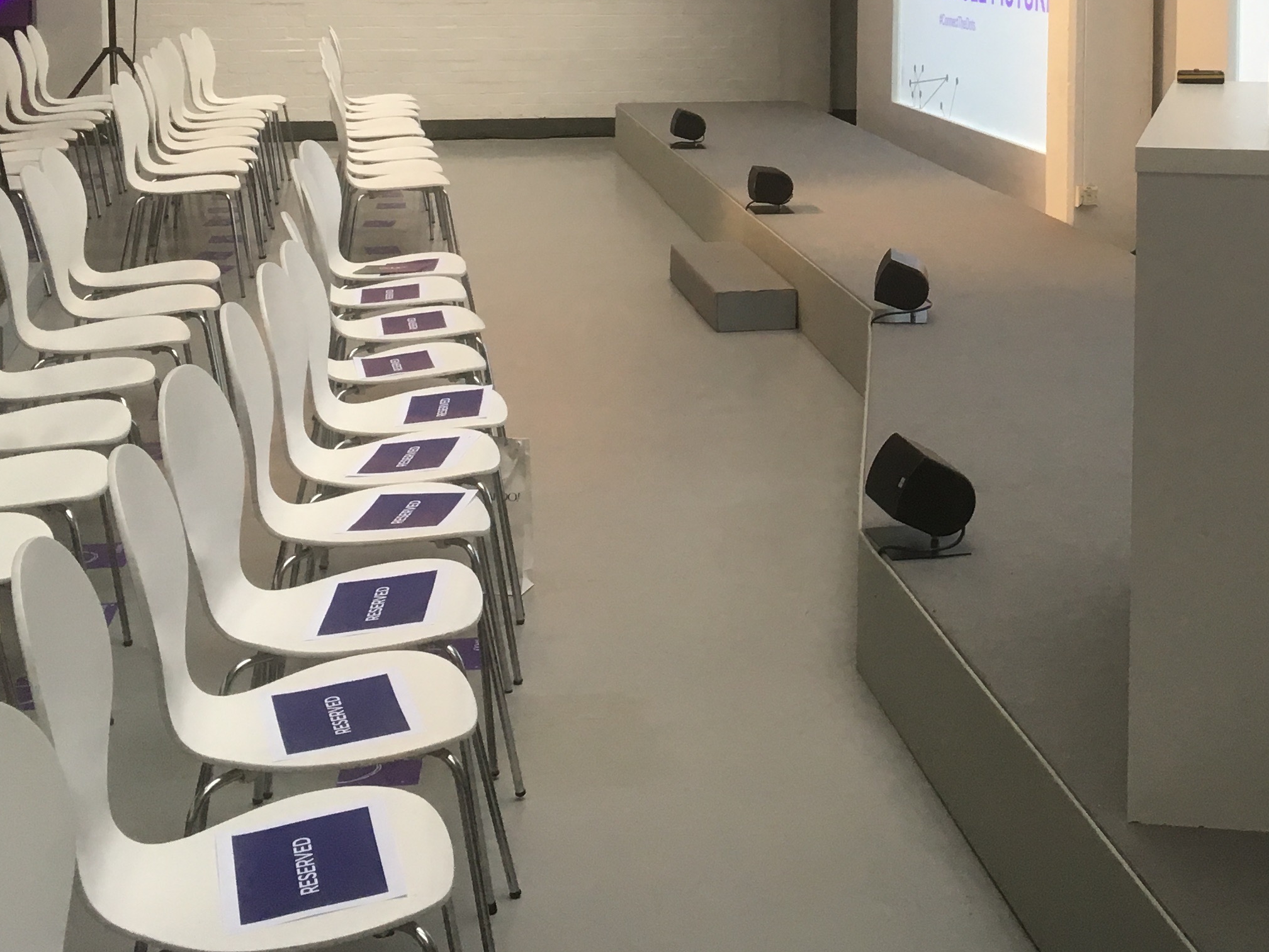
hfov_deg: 32.3
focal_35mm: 58
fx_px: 2126
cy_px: 77
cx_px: 1012
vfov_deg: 24.4
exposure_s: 1/33
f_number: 2.2
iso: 40
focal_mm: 4.15
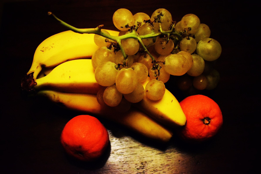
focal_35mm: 40
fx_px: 294
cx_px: 130
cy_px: 87
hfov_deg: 47.9
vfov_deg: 33.0
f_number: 4
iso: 12800
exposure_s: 1/1000
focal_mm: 27
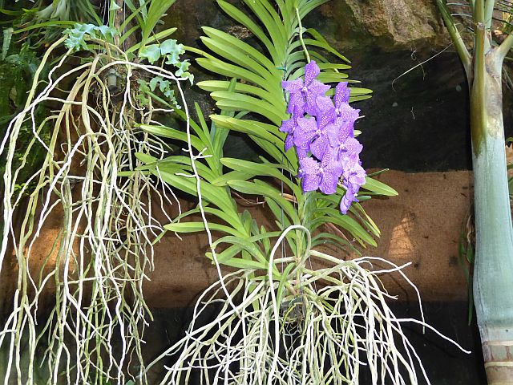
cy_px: 192
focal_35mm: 46
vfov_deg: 31.5
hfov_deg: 41.2
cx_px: 256
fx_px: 682
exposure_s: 1/60
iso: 800
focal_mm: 7.8
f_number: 3.9
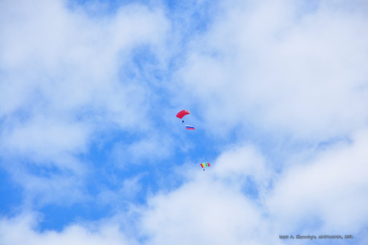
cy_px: 122
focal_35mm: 188
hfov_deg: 11.0
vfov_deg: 7.3
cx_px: 184
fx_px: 1914
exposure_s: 1/125
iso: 200
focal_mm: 125
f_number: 8
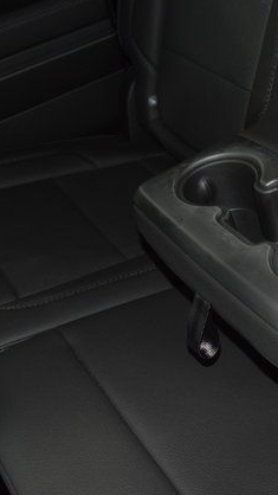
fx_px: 695
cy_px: 250
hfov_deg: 21.3
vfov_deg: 39.2
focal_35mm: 53
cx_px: 317
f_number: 3.5
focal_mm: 22
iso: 2000
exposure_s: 1/25
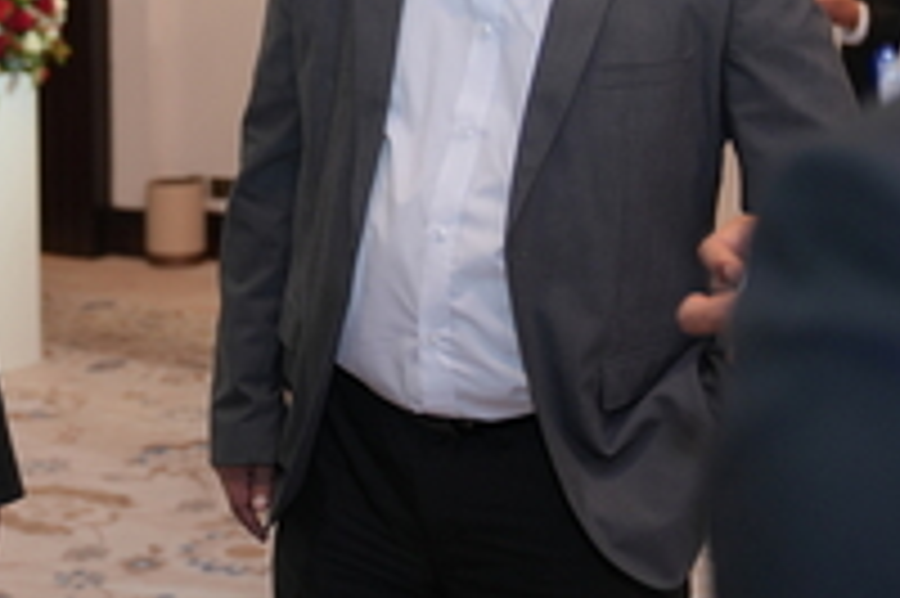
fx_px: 1973
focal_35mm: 79
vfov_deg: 16.8
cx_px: 252
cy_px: -45
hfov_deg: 25.5
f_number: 2.8
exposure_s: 1/125
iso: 800
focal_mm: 36
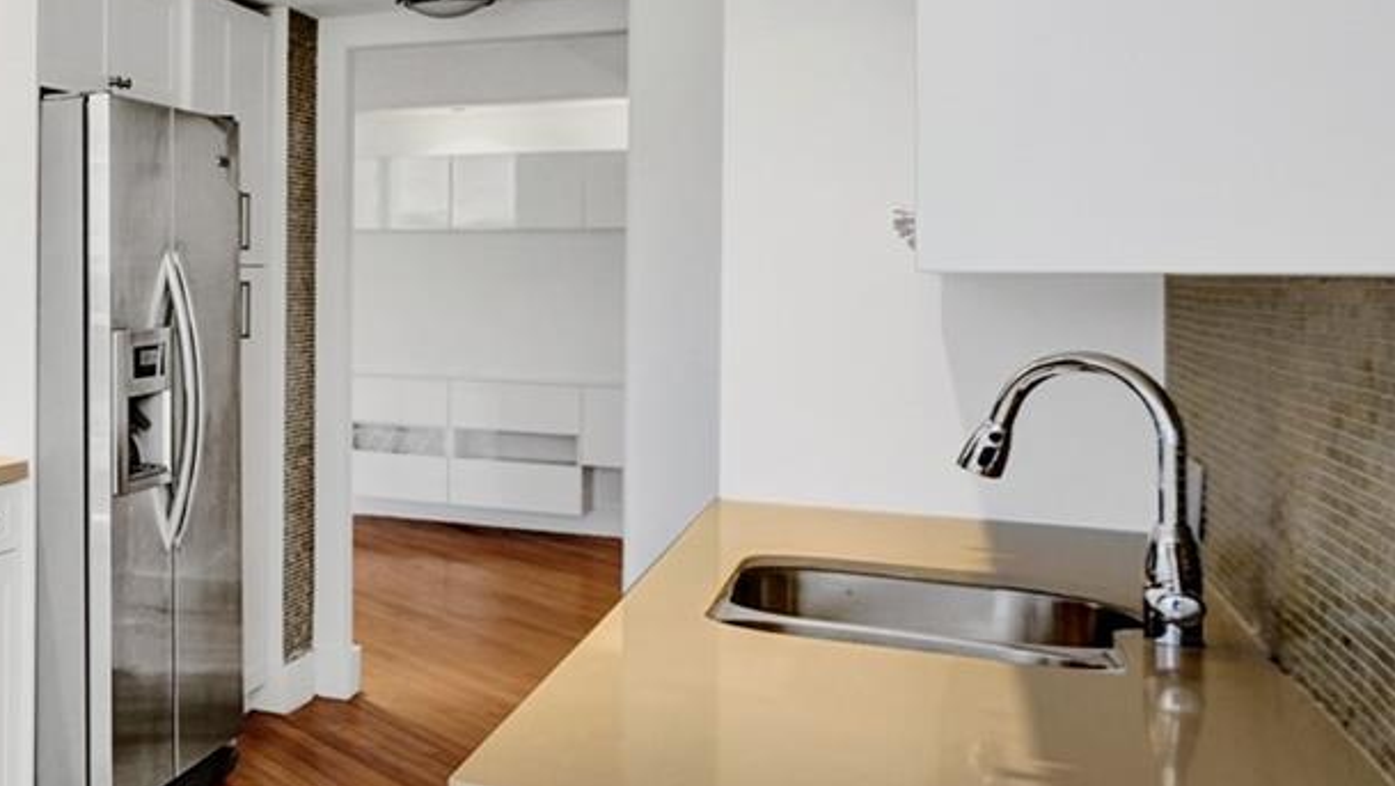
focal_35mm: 44
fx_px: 1628
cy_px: 246
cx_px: -360
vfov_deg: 26.9
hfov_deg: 34.7
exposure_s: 1/160
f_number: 4
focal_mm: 16
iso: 320
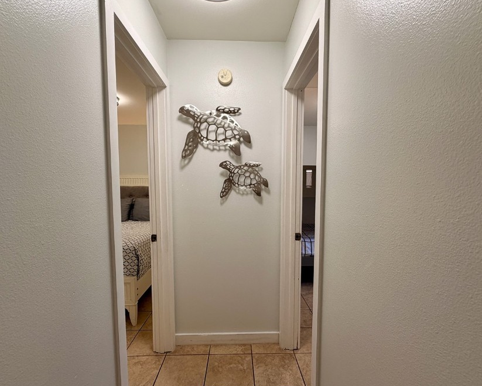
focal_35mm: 17
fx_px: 243
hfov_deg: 89.6
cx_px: 244
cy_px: 204
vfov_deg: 76.9
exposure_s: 1/120
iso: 125
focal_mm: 2.22
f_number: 2.2
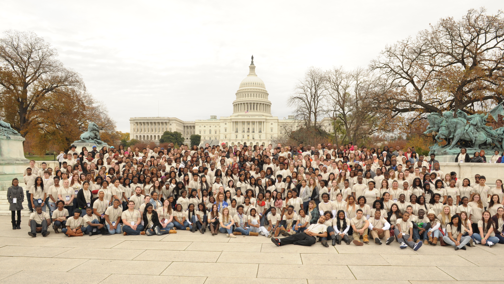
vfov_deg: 44.1
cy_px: 174
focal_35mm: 26
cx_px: 256
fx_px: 347
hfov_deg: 71.9
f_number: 9
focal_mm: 24
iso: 800
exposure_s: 1/320
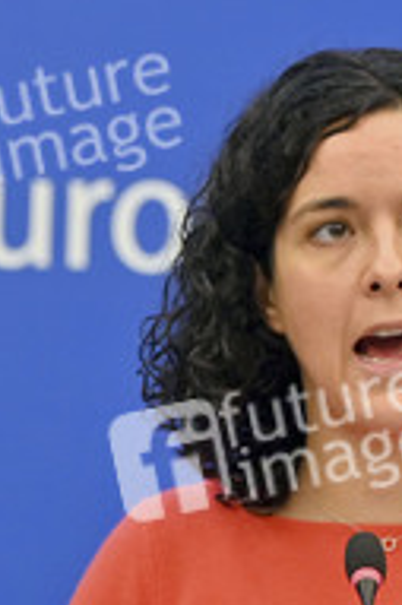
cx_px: 364
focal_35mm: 234
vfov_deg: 8.8
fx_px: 3926
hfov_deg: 5.9
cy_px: 605
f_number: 2.8
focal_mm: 112
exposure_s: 1/160
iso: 640
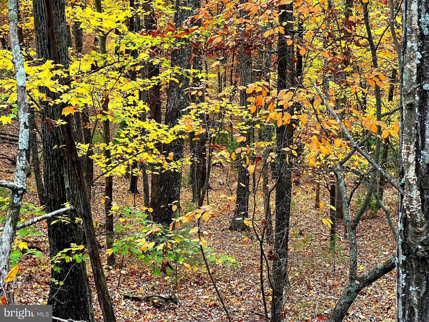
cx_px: 214
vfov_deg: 19.1
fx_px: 954
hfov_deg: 25.3
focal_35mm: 77
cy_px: 161
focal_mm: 9
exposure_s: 1/99
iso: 125
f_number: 2.8
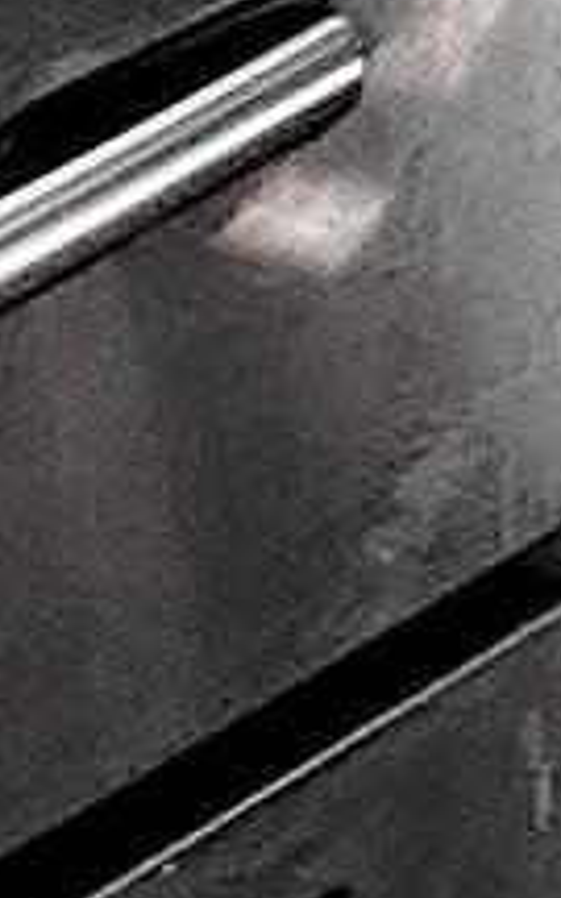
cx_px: 3187
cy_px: -1330
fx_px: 3449
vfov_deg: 11.8
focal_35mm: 141
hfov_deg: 5.5
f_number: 2.2
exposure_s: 1/120
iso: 125
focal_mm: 2.22
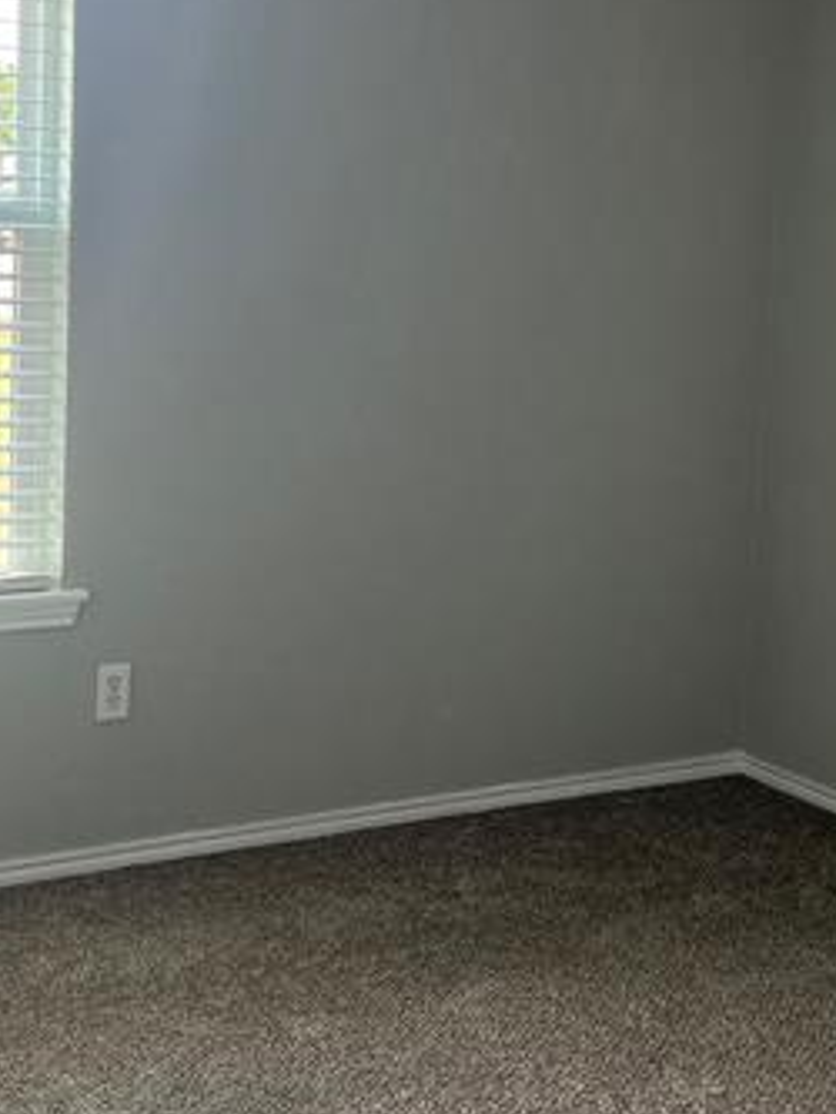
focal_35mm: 60
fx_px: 1931
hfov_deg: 24.4
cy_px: 405
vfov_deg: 32.0
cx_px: 344
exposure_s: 1/120
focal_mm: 5.7
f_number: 1.5
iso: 100
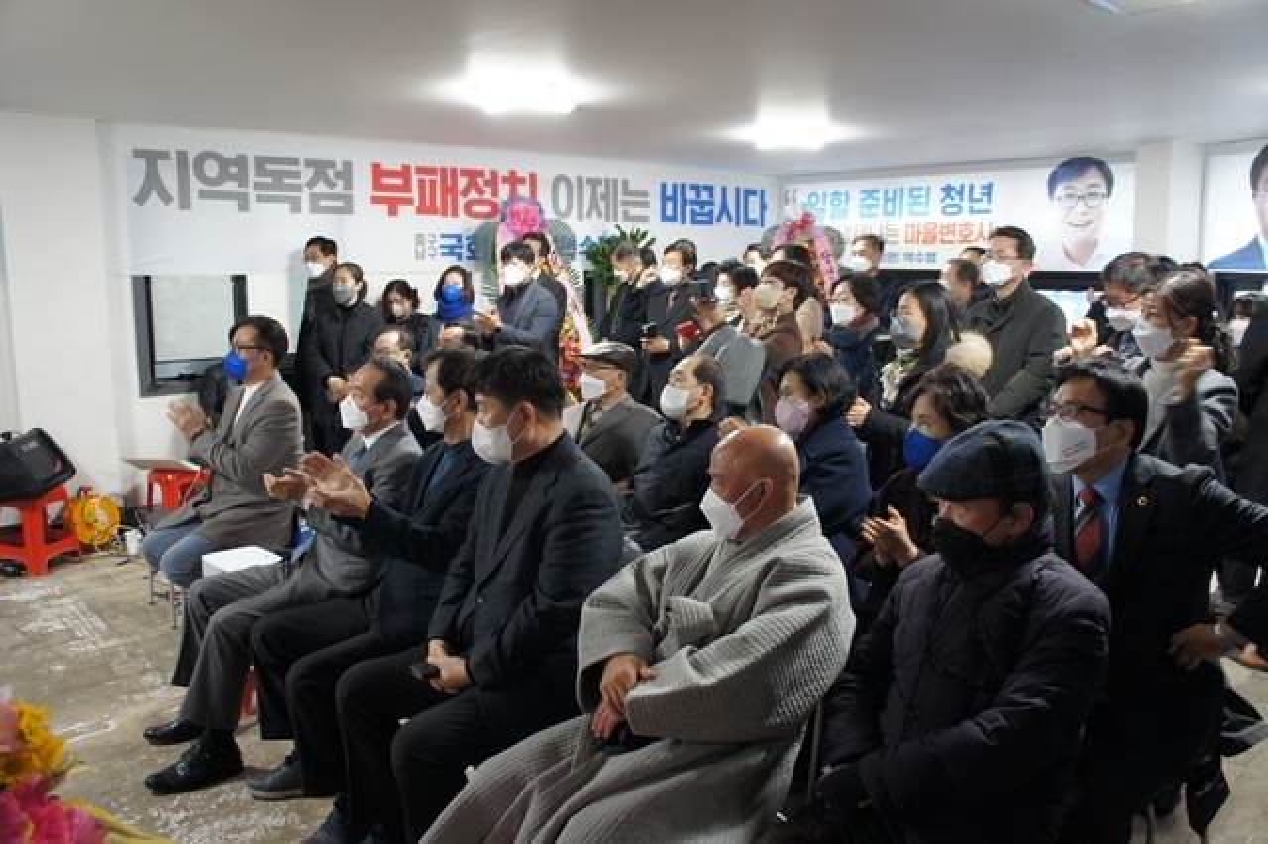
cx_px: 634
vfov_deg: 47.9
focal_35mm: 27
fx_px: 950
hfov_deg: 67.4
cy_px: 422
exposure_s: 1/30
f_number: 3.5
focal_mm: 18
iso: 640
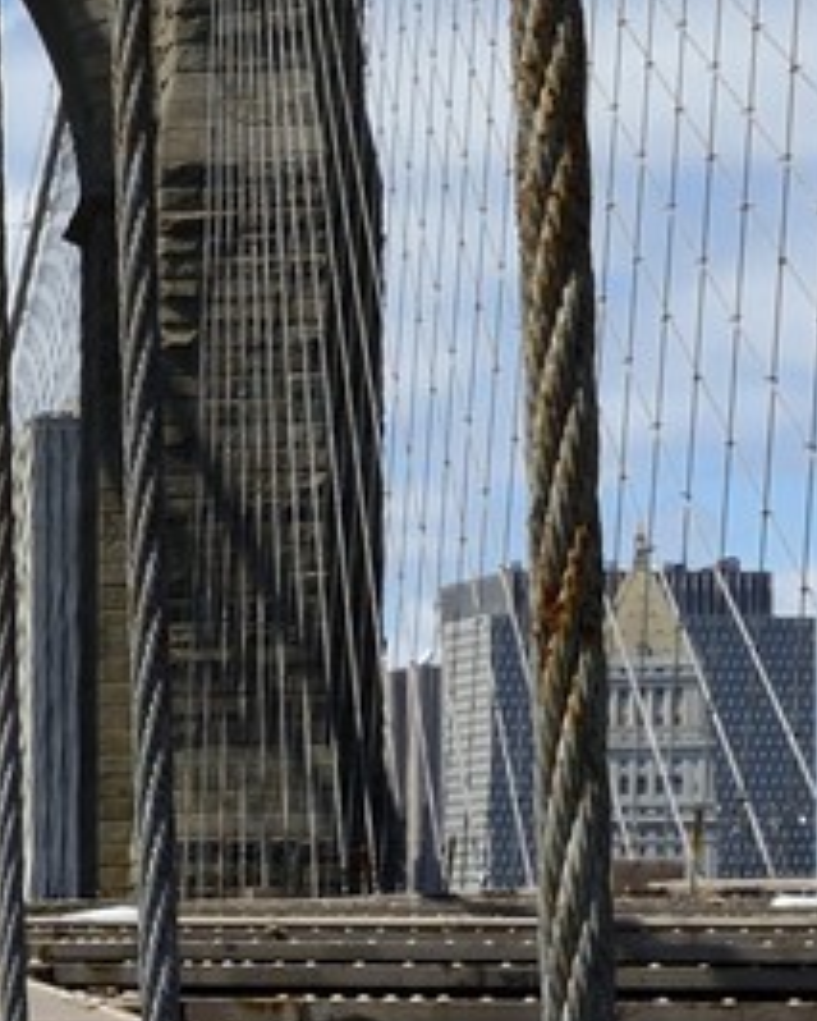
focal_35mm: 158
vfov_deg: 12.1
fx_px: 4773
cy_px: 967
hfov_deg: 7.8
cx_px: -2048
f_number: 14
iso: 400
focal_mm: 28
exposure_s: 1/400
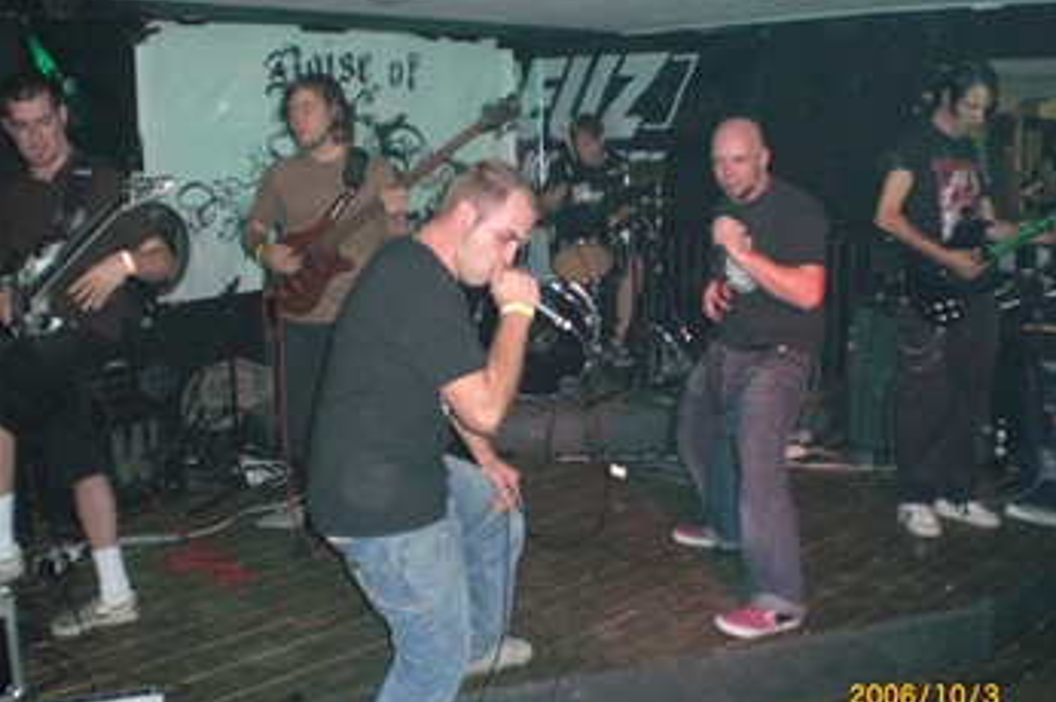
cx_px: 528
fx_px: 1172
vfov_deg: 33.3
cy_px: 375
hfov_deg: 48.5
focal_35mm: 40
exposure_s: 1/60
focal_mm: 6.3
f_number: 3.1
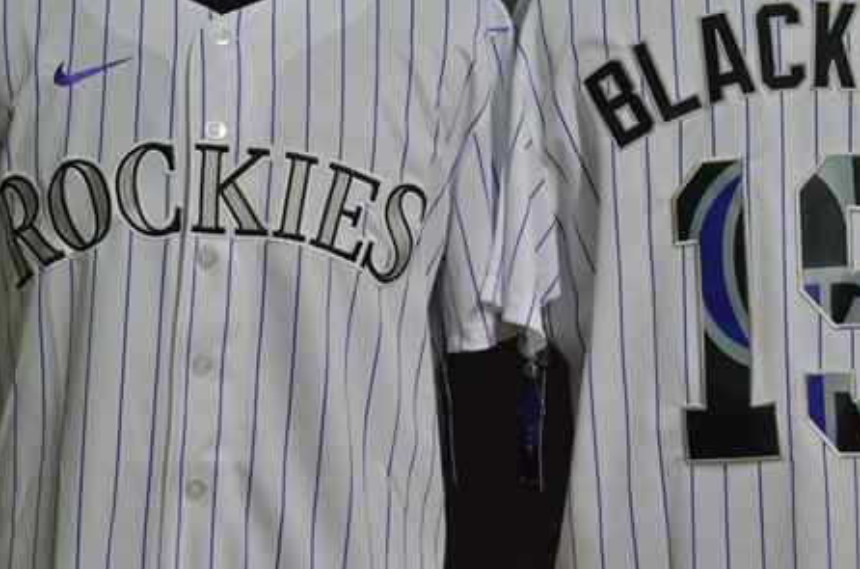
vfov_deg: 9.7
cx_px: 486
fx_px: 3336
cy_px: 278
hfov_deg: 14.7
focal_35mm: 140
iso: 4000
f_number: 4.8
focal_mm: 52
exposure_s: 1/80
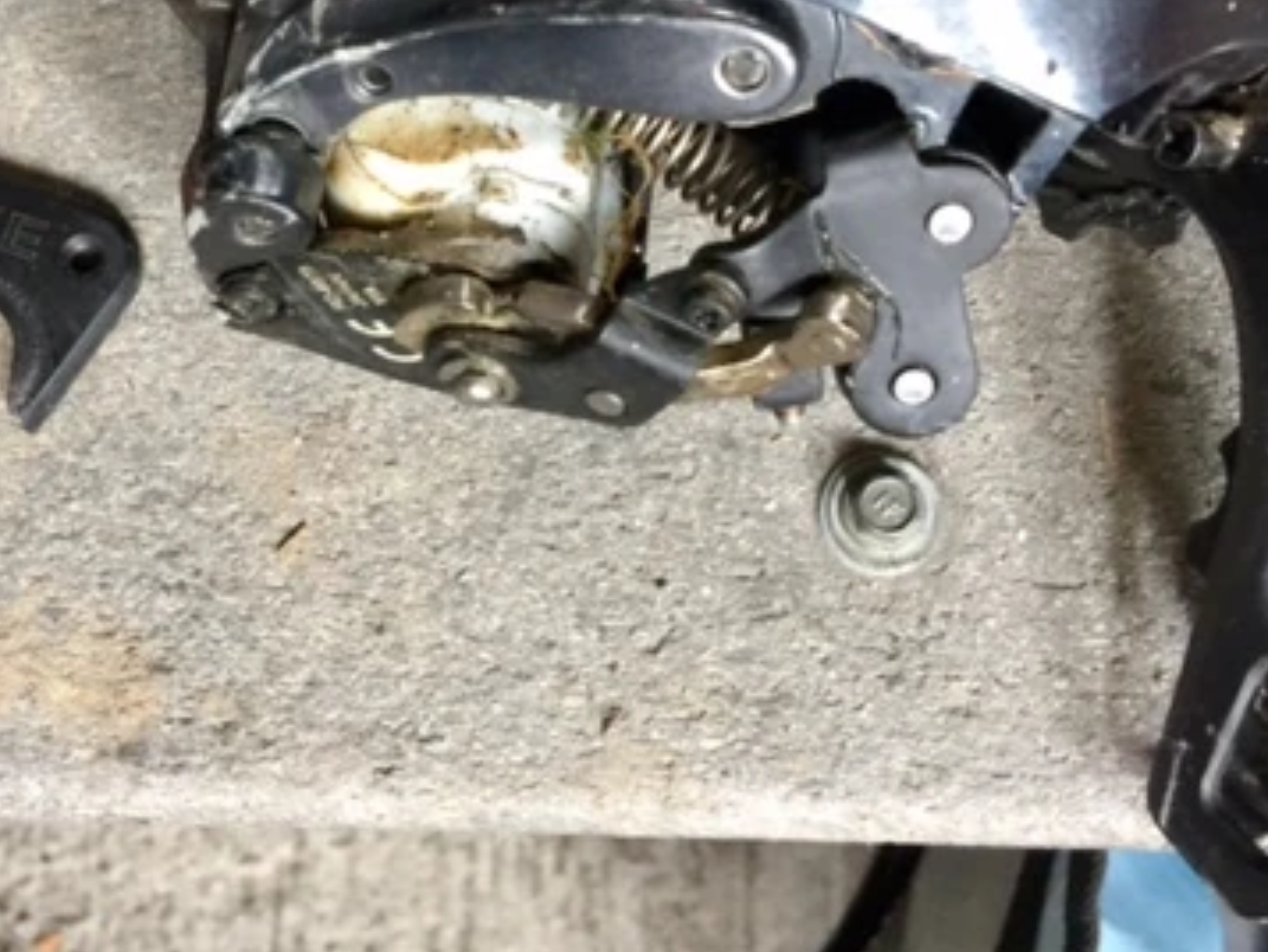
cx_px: 508
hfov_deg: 36.7
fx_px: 1905
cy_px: 277
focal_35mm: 52
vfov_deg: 27.8
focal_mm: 4.15
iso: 64
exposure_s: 1/15
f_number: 2.2
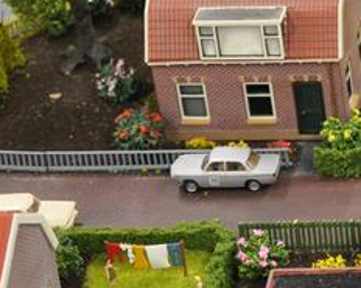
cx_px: 487
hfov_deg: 9.5
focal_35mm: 199
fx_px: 2123
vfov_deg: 7.8
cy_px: 123
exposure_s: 1/15
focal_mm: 32
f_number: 4.2
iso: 450
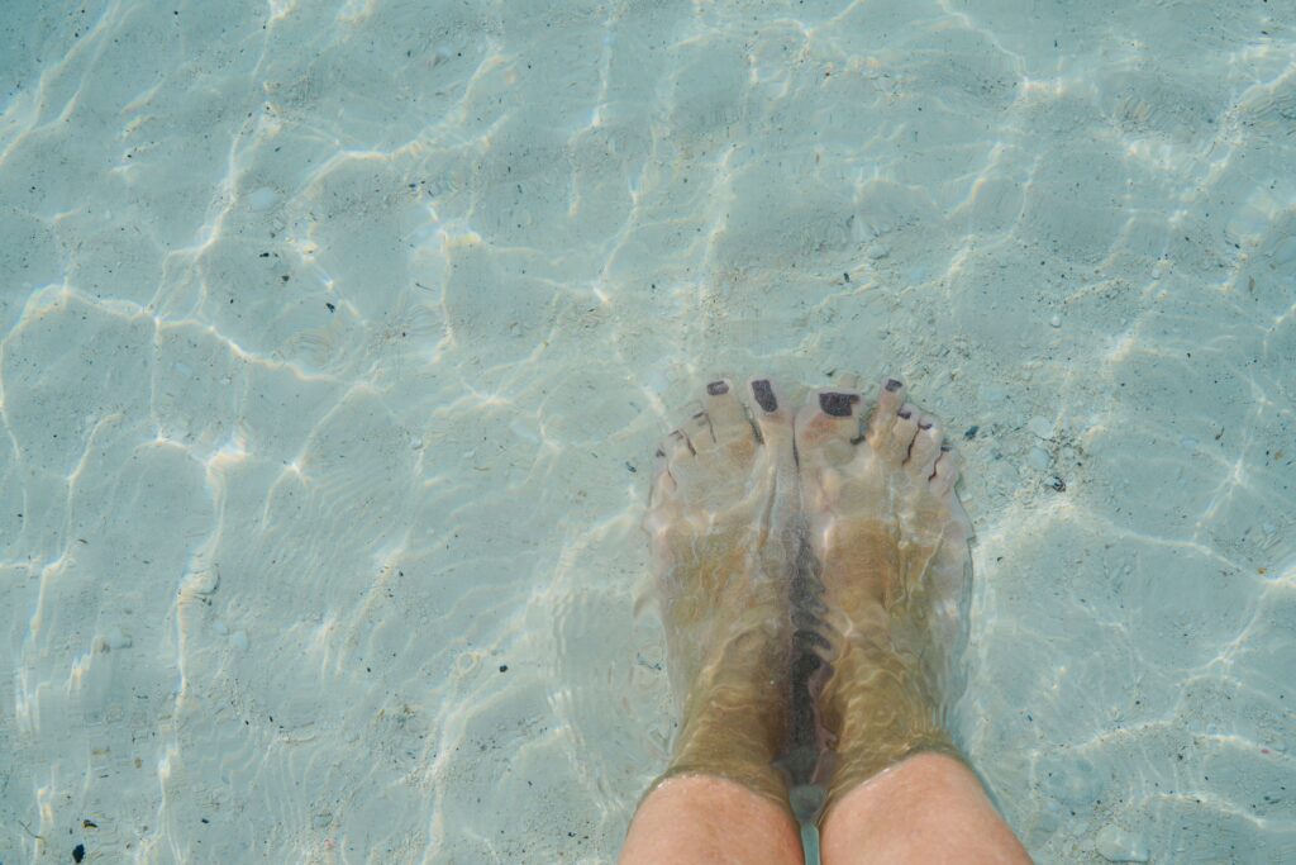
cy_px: 432
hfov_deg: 41.9
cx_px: 648
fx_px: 1692
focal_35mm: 47
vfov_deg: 28.7
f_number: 7.1
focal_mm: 47
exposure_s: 1/400
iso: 100
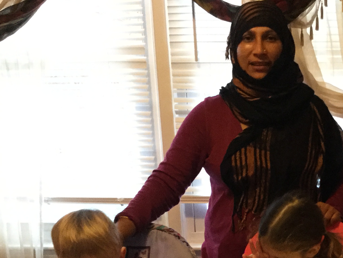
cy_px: 265
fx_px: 654
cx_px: 301
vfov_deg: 21.4
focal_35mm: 66
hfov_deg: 28.4
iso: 200
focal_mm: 3.3
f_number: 2.4
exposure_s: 1/24
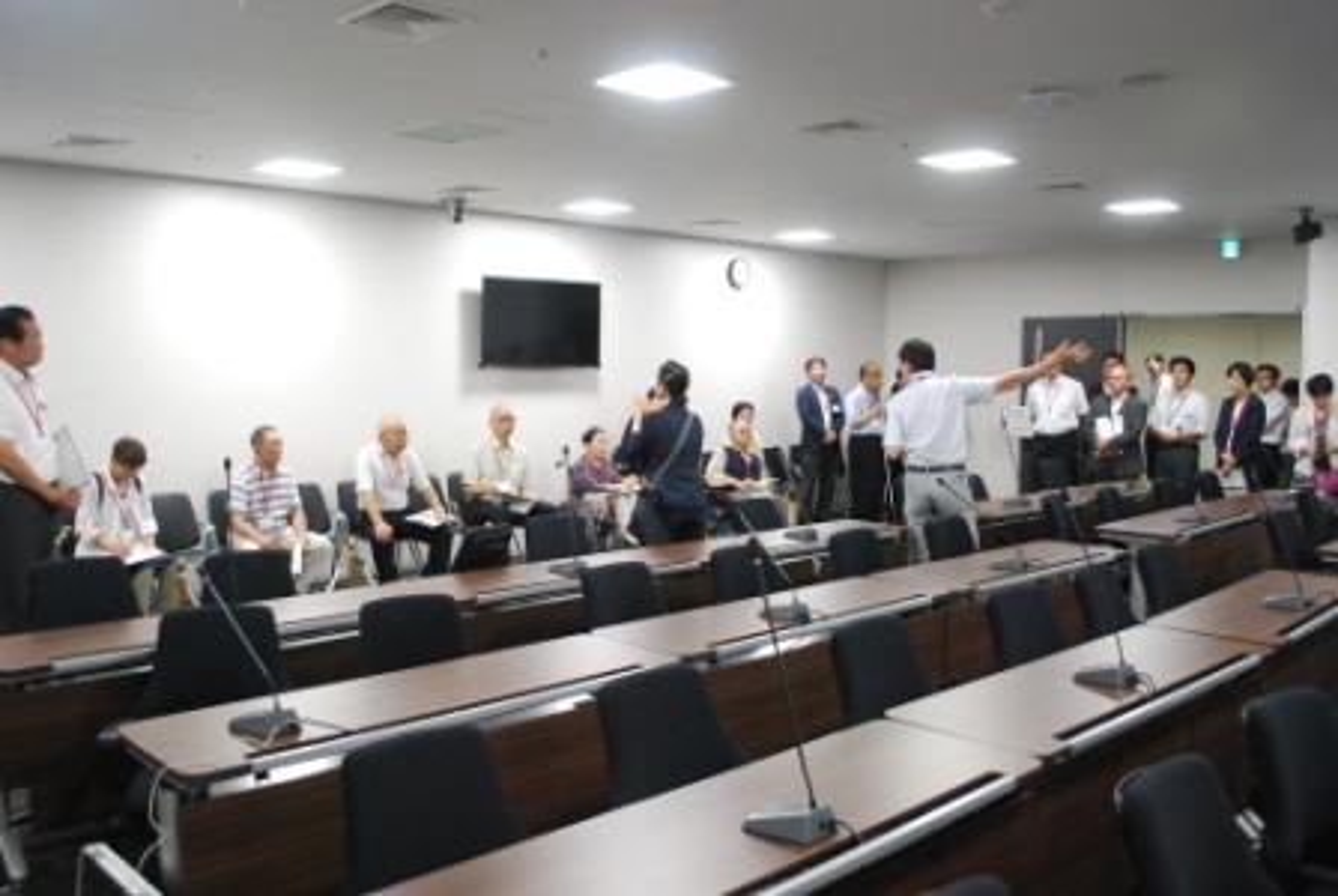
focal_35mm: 30
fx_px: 1116
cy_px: 448
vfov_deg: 43.7
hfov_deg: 61.9
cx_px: 669
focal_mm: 20
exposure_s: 1/80
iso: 1600
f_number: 4.5
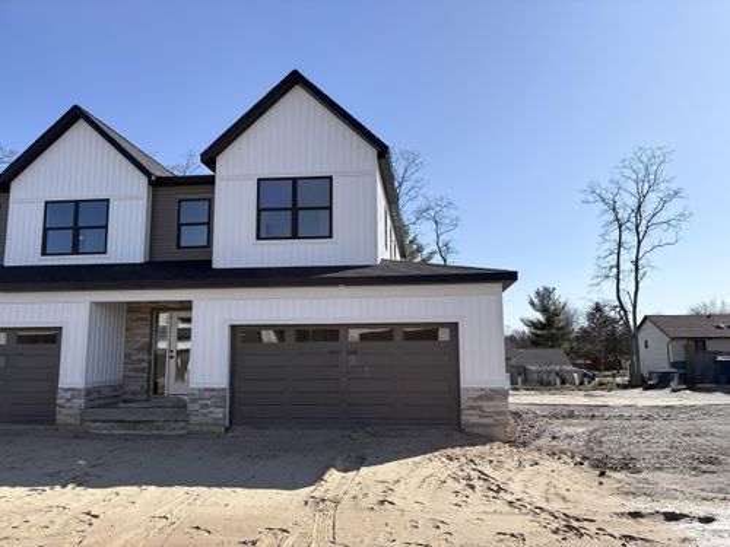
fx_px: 548
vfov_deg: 53.1
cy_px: 274
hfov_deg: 67.3
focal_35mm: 26
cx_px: 365
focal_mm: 5.96
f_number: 1.6
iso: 50
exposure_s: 1/4000
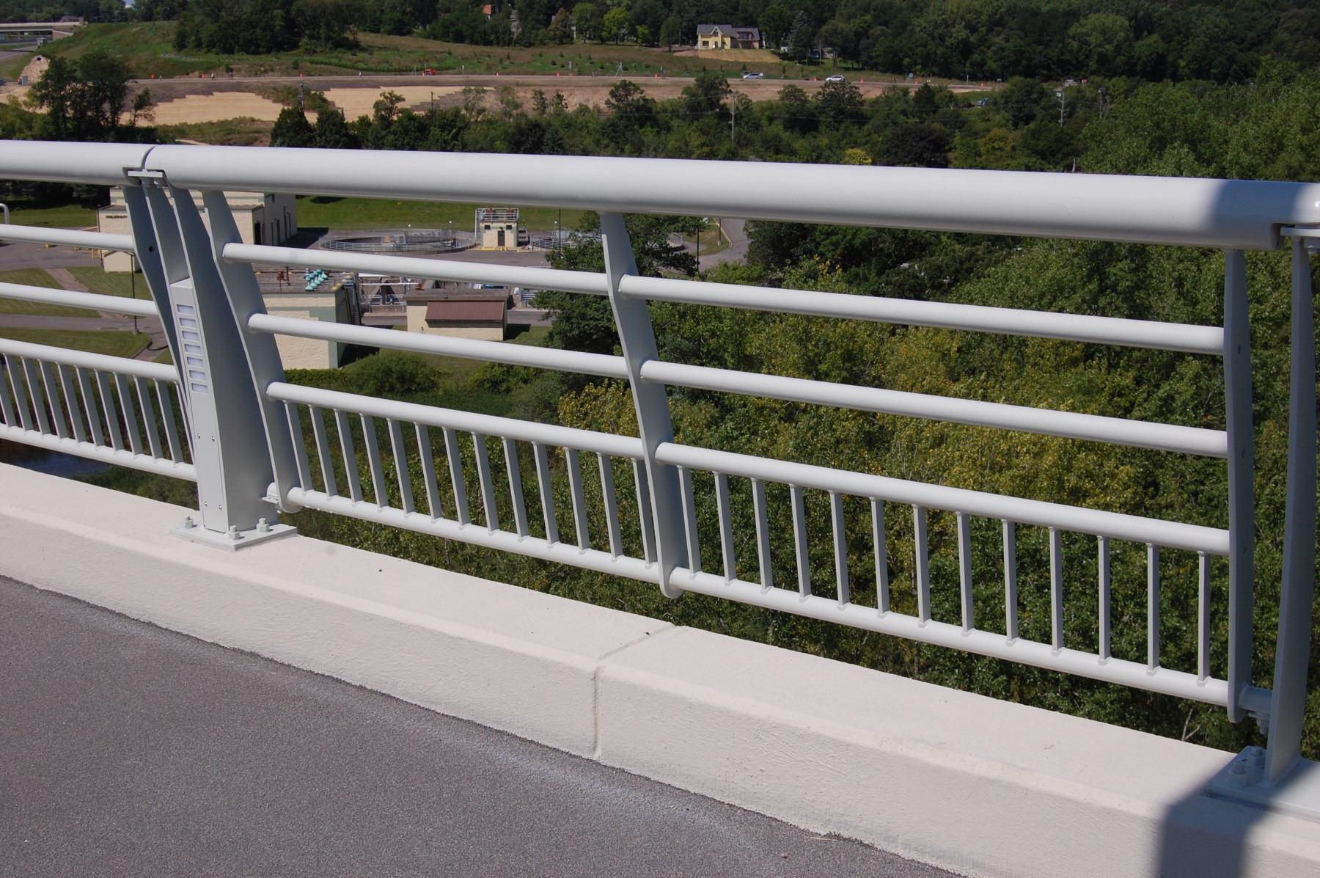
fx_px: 1704
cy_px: 439
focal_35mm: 46
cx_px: 660
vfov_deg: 28.9
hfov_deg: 42.4
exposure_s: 1/400
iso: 200
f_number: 10
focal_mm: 31
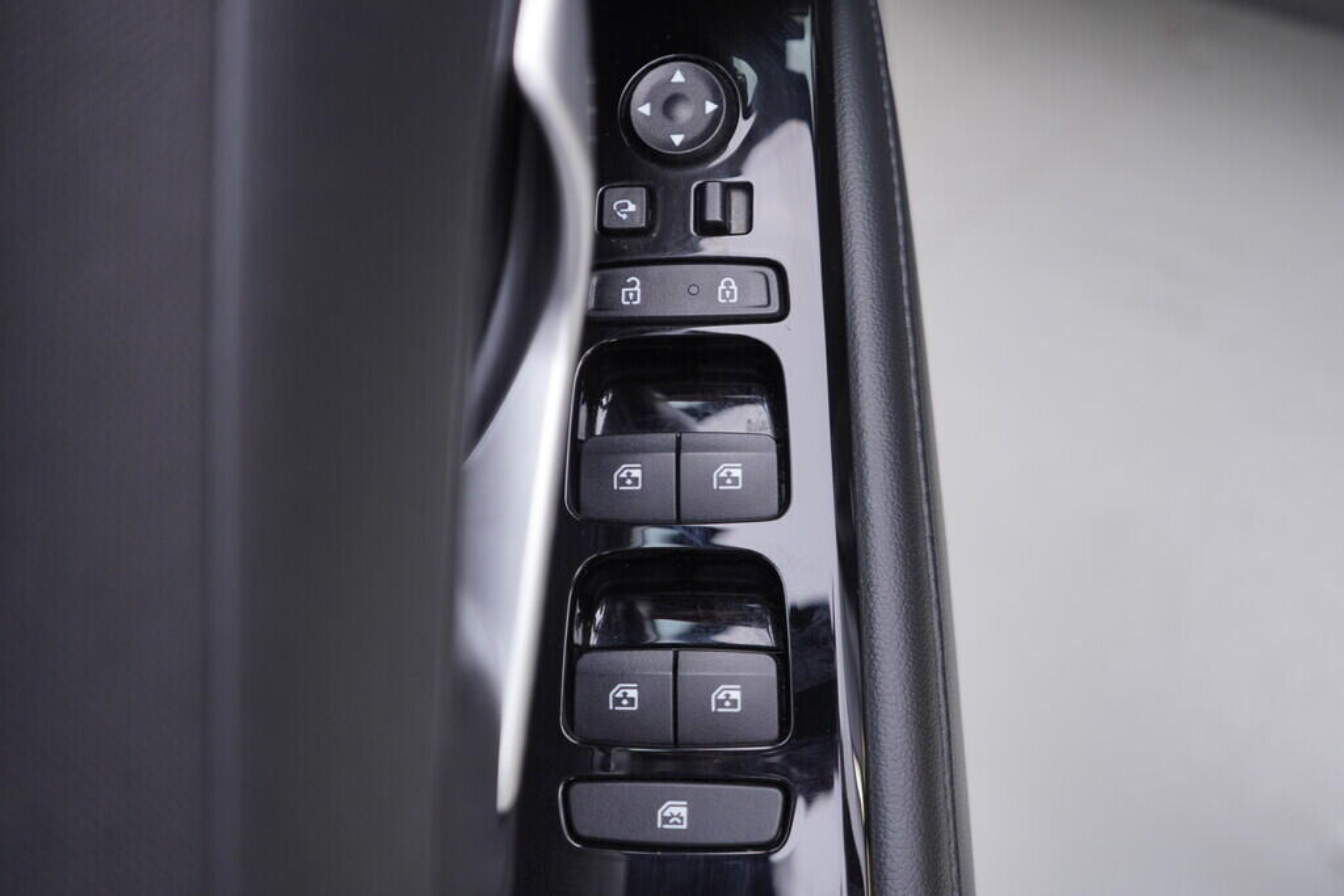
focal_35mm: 36
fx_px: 1344
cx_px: 672
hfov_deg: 53.1
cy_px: 448
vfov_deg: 36.9
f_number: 2.8
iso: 125
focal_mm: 24
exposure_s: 1/40
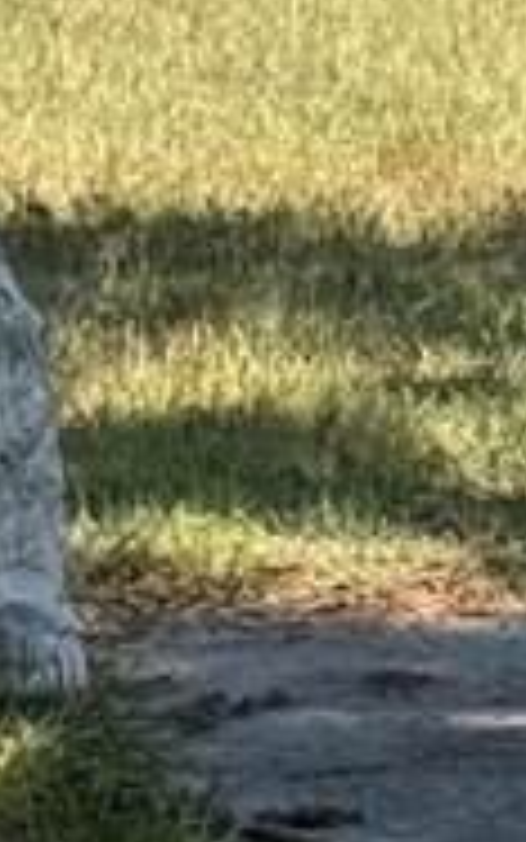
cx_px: 171
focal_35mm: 349
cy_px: -581
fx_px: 7999
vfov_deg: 5.9
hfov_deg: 3.8
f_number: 1.78
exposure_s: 1/2513
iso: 64
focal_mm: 6.76
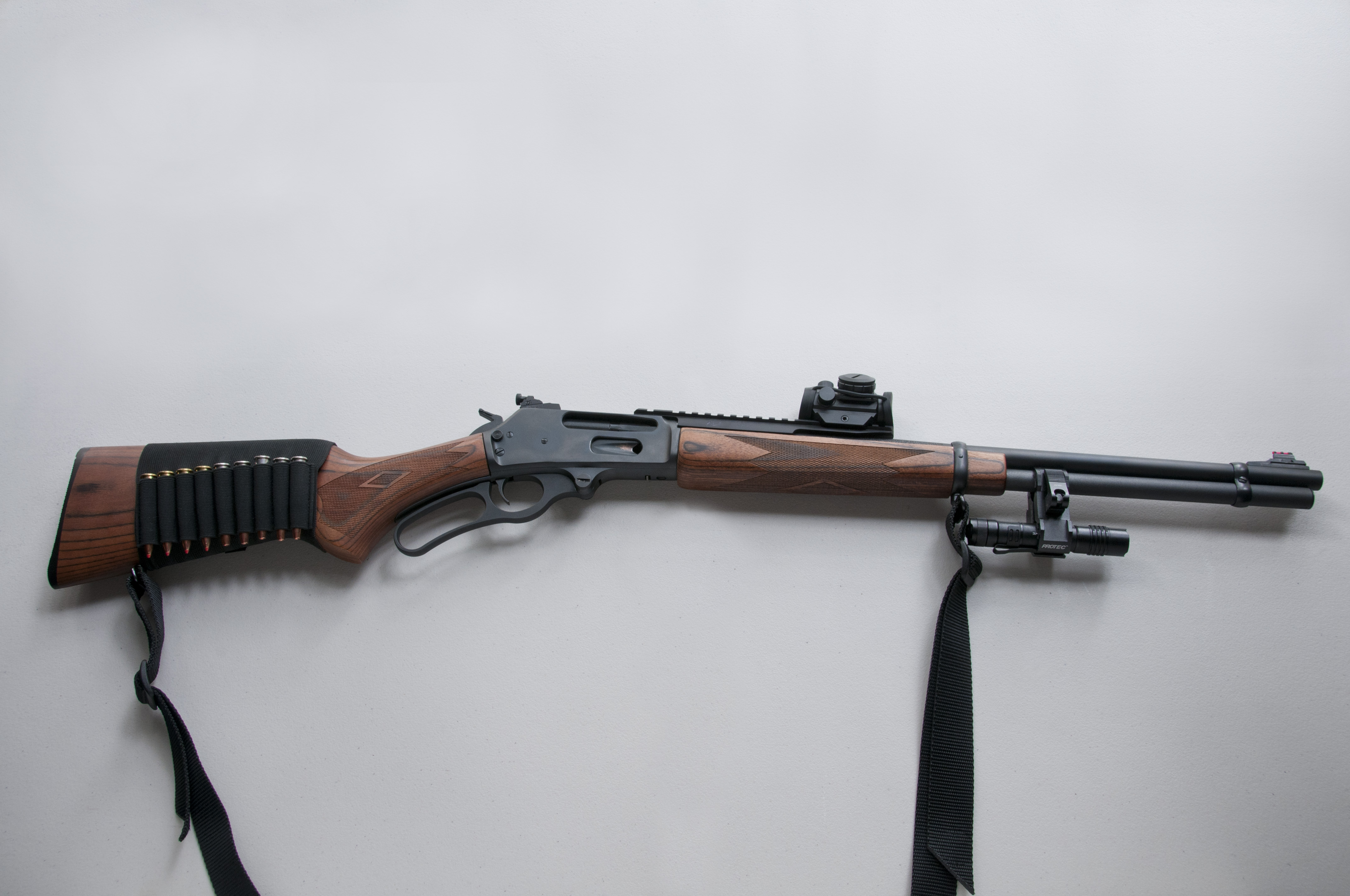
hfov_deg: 57.3
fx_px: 1236
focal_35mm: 33
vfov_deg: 39.9
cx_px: 675
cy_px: 448
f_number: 11
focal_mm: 22
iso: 200
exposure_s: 1/8
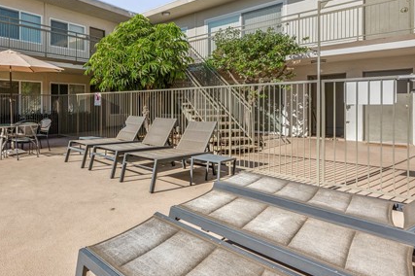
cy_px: 111
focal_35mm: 21
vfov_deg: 58.9
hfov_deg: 76.9
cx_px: 119
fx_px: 242
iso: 100
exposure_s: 1/160
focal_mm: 14
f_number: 10
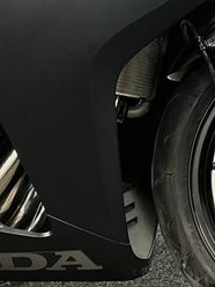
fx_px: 555
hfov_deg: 19.8
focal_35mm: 67
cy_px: 196
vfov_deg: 28.7
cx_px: 297
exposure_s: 1/50
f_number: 1.6
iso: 500
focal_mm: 5.1
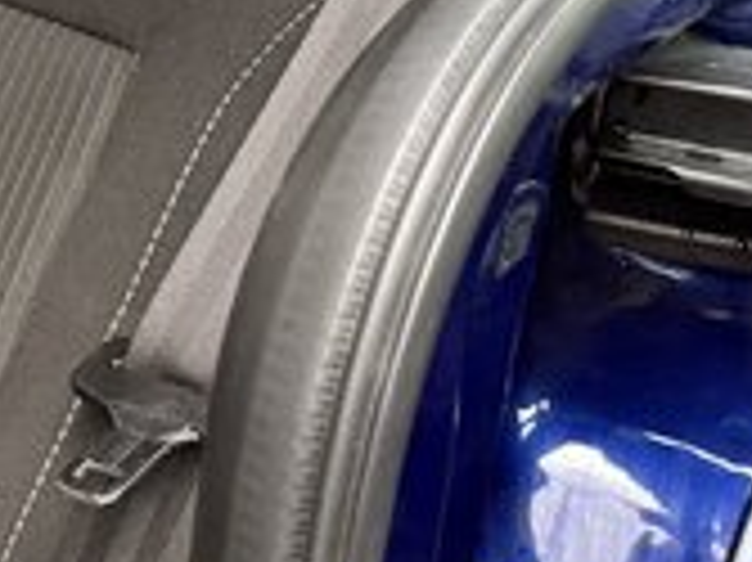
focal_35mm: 115
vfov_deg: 12.8
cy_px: 171
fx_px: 2496
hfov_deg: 15.7
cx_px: -401
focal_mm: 6.76
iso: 320
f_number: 1.78
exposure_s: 1/60
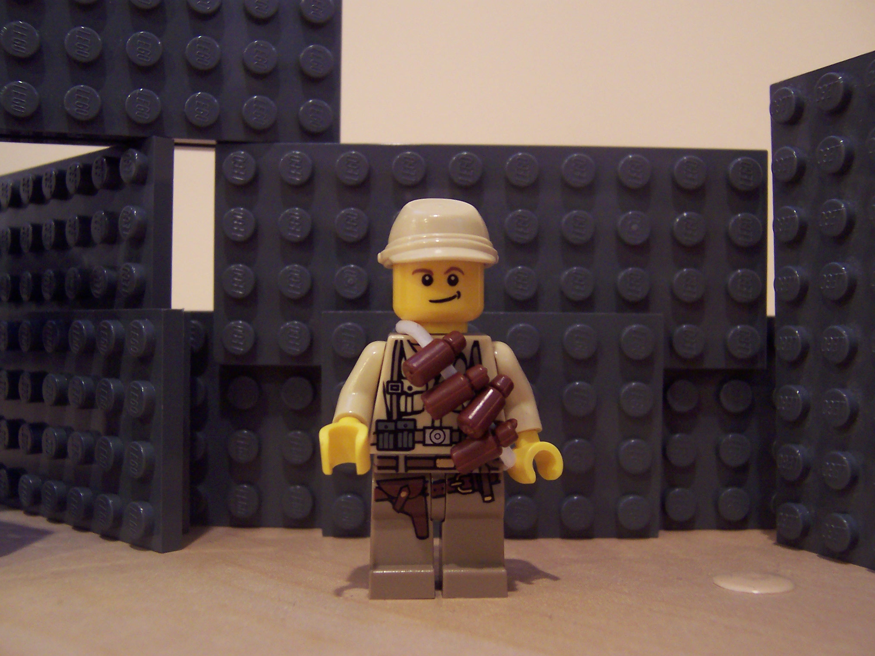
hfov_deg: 51.4
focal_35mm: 36
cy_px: 328
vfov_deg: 39.7
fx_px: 910
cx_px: 438
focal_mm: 5.6
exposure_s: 1/8
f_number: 2.8
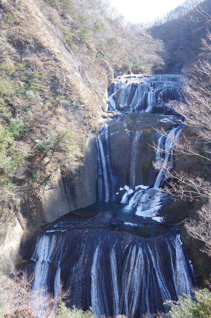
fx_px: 274
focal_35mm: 31
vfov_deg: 60.4
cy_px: 159
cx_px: 106
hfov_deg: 42.1
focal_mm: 21
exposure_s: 1/100
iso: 800
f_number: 11
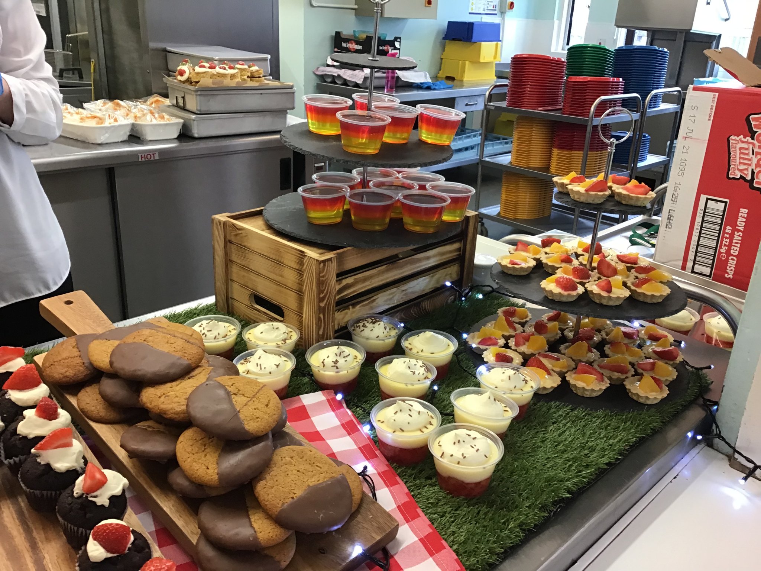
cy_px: 286
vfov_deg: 45.4
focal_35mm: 31
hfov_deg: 58.4
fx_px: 682
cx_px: 380
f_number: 2.4
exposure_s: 1/33
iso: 80
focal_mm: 3.3
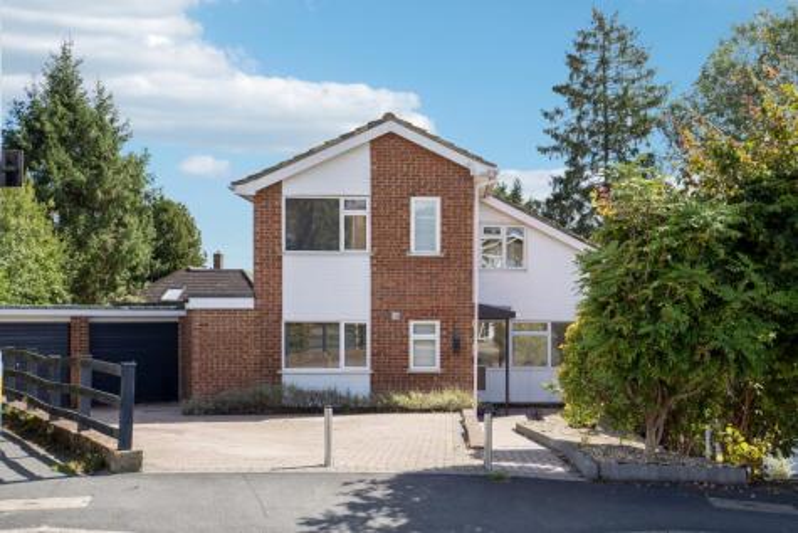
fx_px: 776
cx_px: 399
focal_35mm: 35
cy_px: 266
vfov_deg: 37.9
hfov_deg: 54.4
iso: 320
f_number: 5.6
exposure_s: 1/640
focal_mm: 35
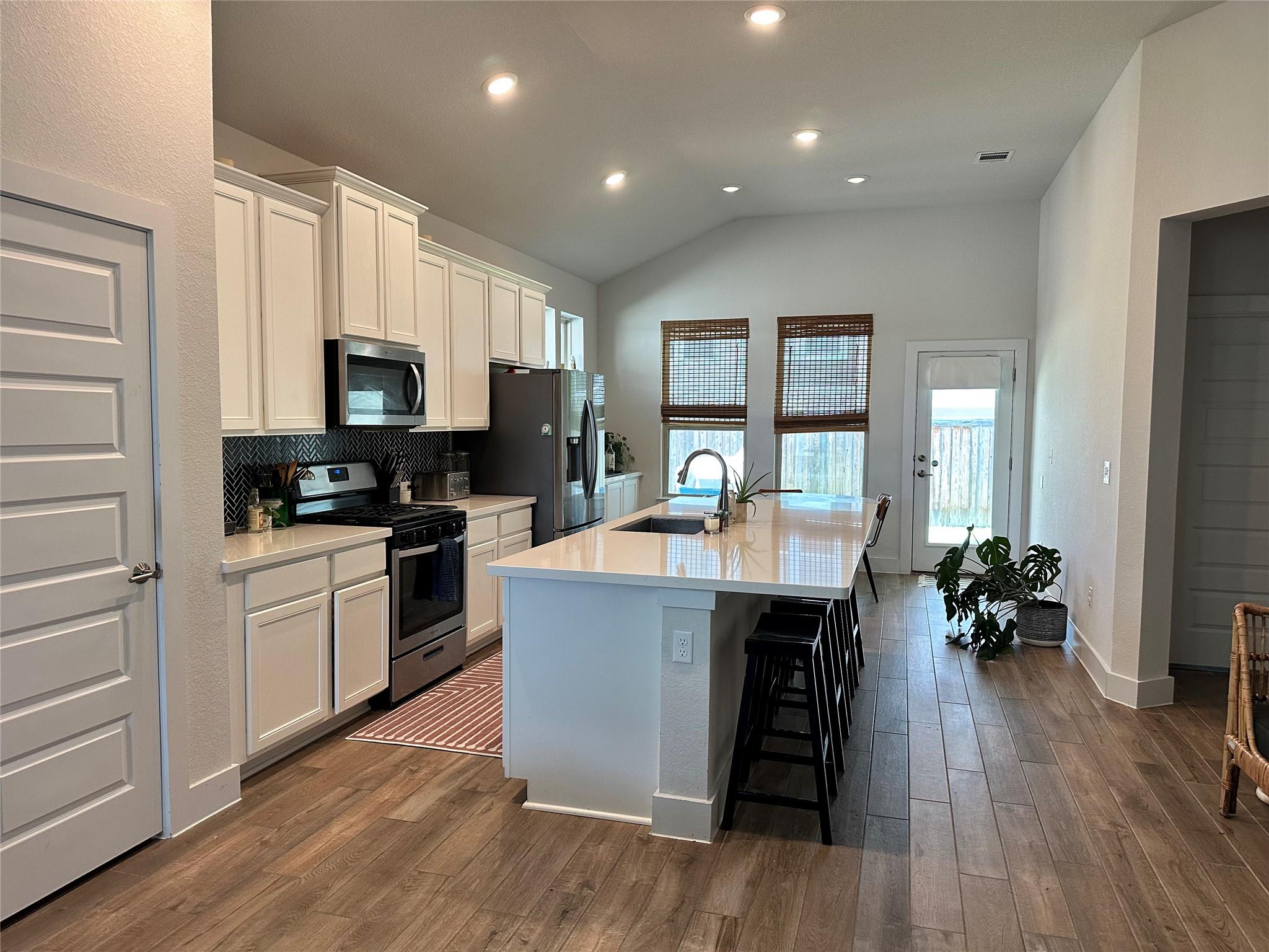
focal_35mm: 24
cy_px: 476
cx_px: 634
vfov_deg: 56.8
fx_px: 880
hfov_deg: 71.6
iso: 200
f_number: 1.78
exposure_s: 1/120
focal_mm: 6.86
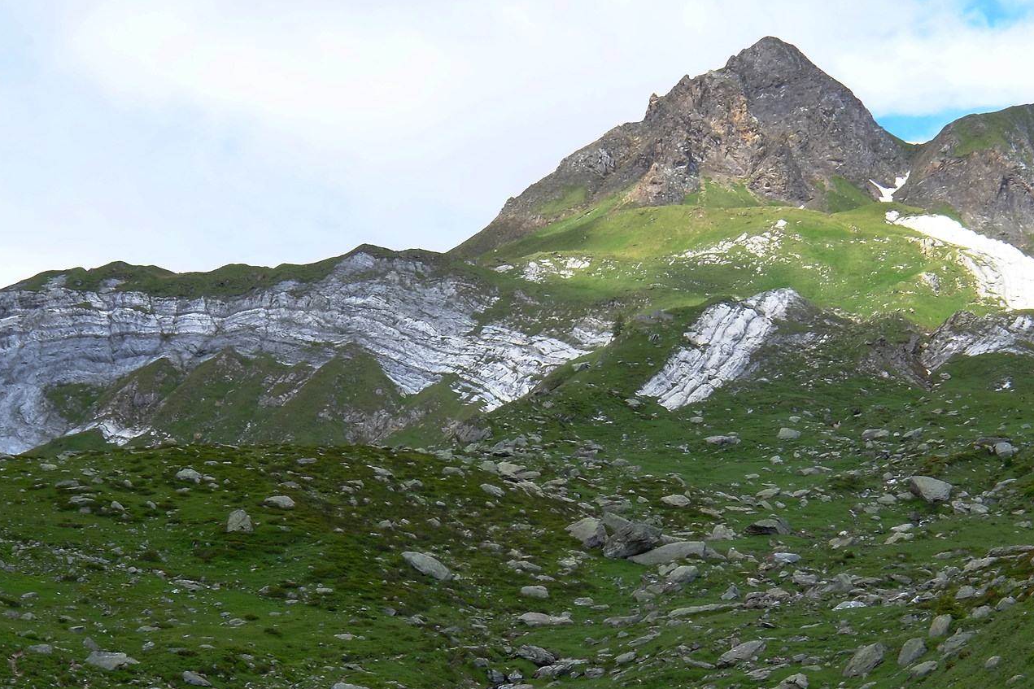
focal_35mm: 68
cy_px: 452
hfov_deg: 29.5
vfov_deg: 20.0
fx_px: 1953
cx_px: 672
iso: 400
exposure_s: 1/90
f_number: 14
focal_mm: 24
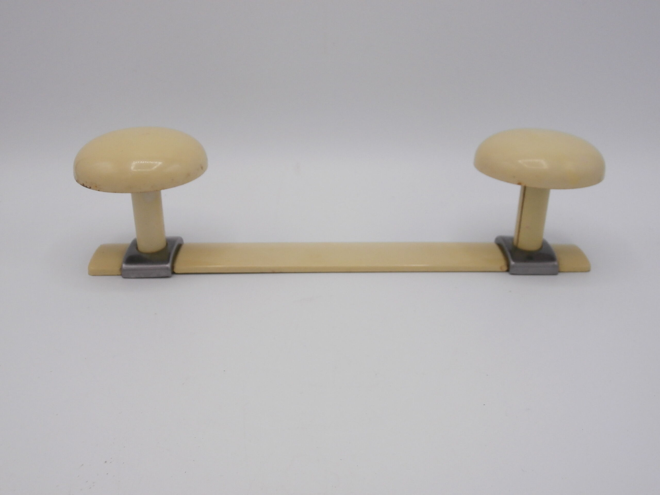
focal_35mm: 38
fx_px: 725
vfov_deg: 37.7
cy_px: 248
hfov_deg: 49.0
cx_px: 330
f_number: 3.9
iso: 200
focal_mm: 6.67
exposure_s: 1/1000
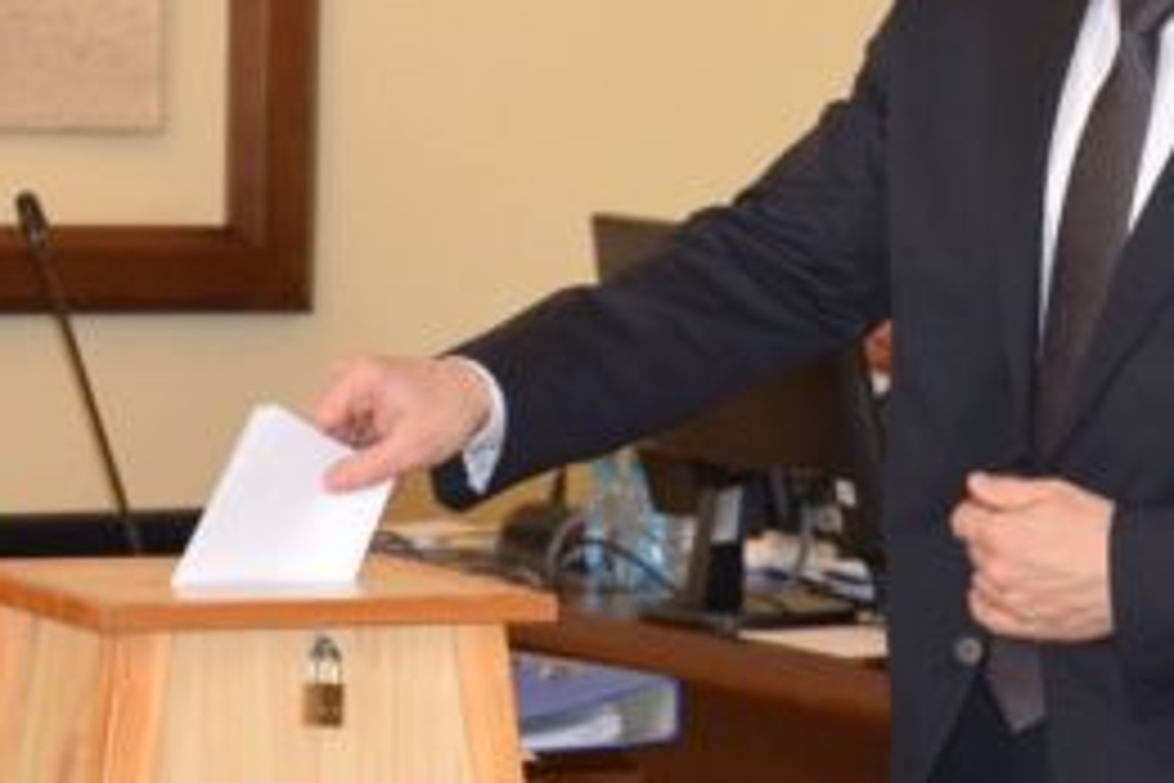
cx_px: 945
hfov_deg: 8.5
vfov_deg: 5.7
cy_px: 284
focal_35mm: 241
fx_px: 7859
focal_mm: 70
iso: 1000
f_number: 5.3
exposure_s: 1/60
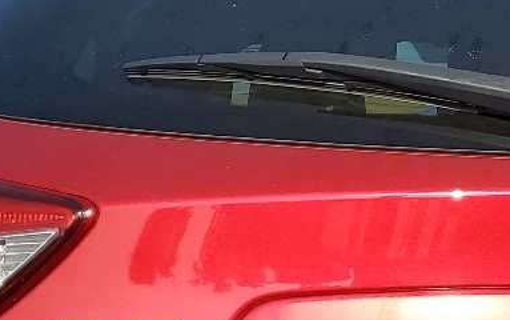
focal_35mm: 115
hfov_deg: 17.7
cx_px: 493
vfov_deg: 11.3
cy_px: 319
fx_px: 1600
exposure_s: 1/3333
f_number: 1.5
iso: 50
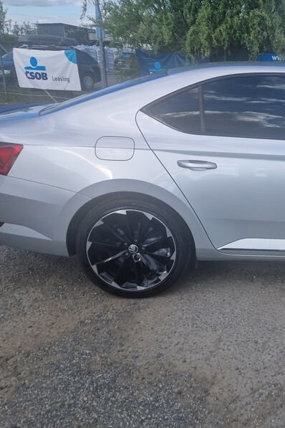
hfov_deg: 29.4
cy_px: 205
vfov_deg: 47.4
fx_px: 487
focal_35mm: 41
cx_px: 315
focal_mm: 5.4
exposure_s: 1/860
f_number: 1.8
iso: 50
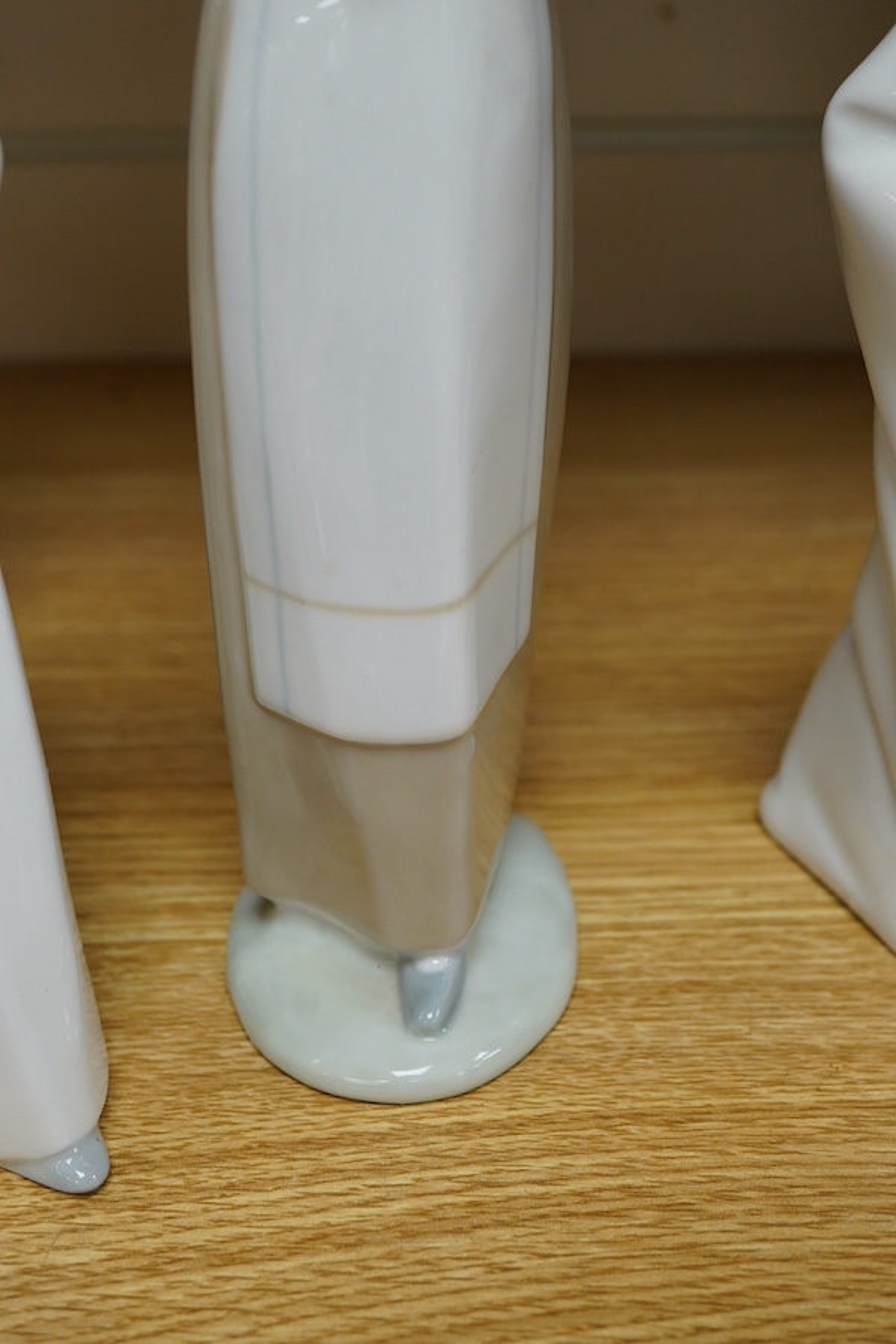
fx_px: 1680
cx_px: 448
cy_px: 672
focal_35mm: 45
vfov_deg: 43.6
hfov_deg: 29.9
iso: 1250
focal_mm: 30
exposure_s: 1/125
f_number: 10
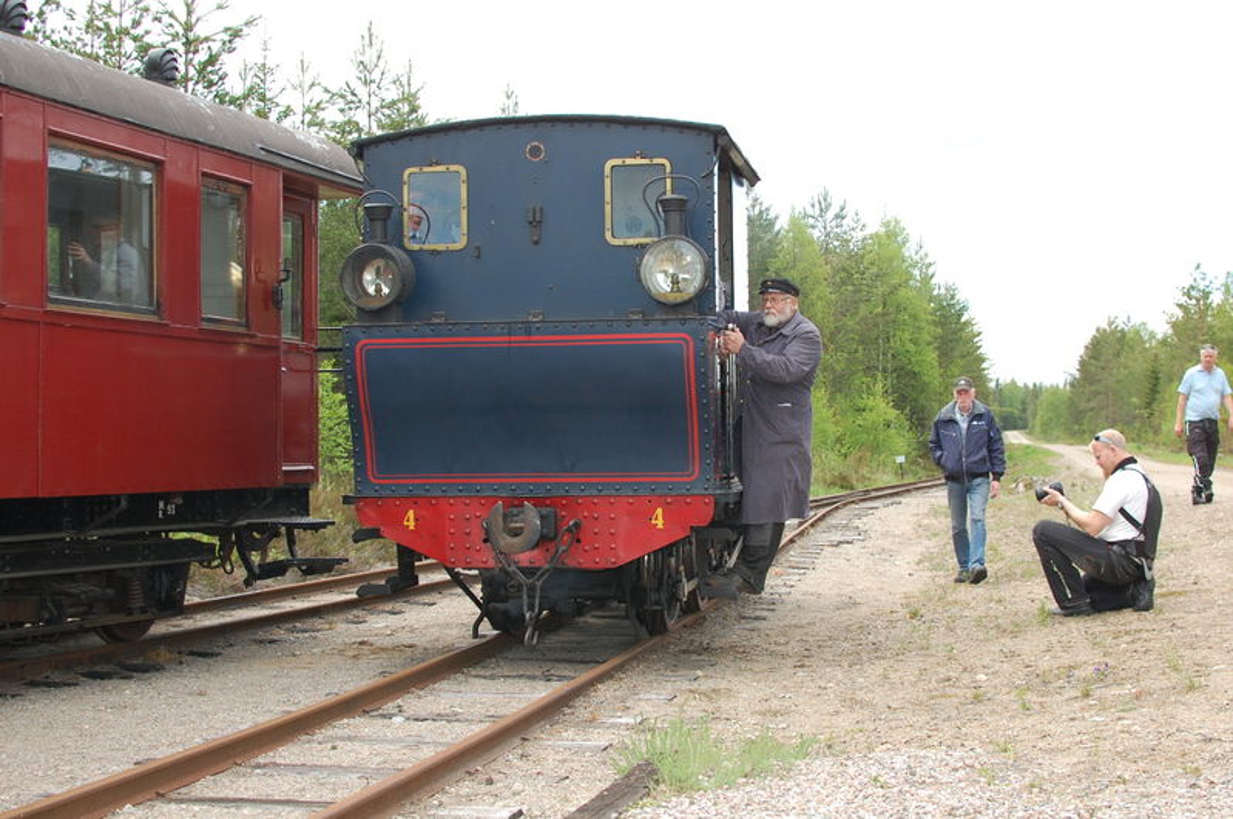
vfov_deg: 25.7
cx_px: 616
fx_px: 1796
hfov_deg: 37.9
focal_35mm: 52
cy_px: 410
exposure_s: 1/500
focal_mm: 35
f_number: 4
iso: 400
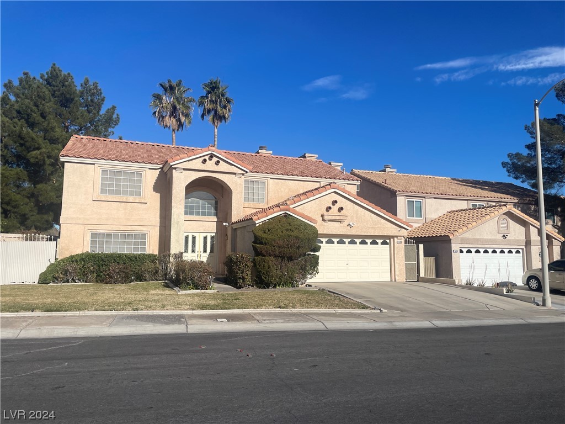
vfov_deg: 53.1
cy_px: 212
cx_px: 282
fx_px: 424
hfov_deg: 67.3
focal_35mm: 26
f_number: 1.6
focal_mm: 4.2
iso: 32
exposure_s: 1/5814
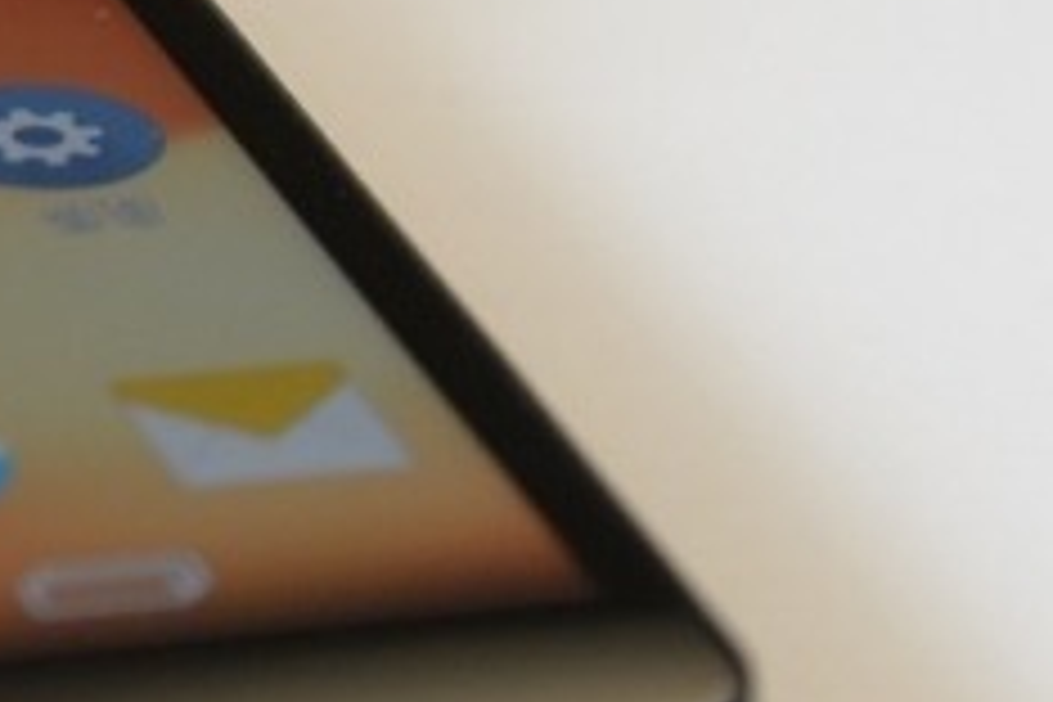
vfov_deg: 1.7
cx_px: -554
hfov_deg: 2.5
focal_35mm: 819
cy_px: -74
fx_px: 23954
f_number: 10
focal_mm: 250
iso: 3200
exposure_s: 1/125
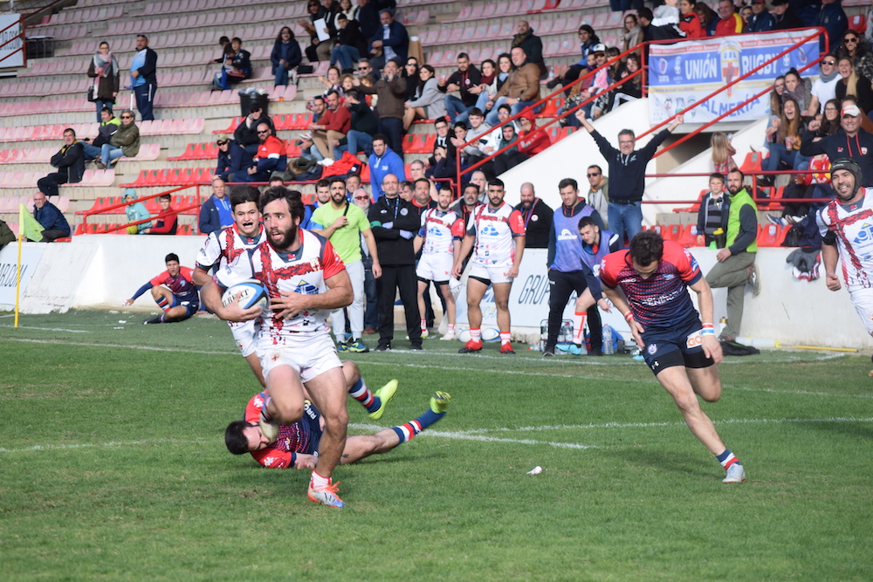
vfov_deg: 7.5
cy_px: 291
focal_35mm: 183
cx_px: 436
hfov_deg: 11.2
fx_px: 4438
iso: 200
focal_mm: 122
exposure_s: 1/320
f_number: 8
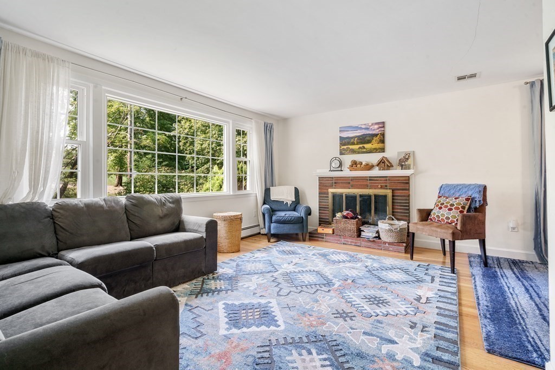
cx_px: 278
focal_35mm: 16
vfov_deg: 73.8
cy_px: 185
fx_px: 247
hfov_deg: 96.7
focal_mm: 16
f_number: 11
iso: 800
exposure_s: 1/1.25
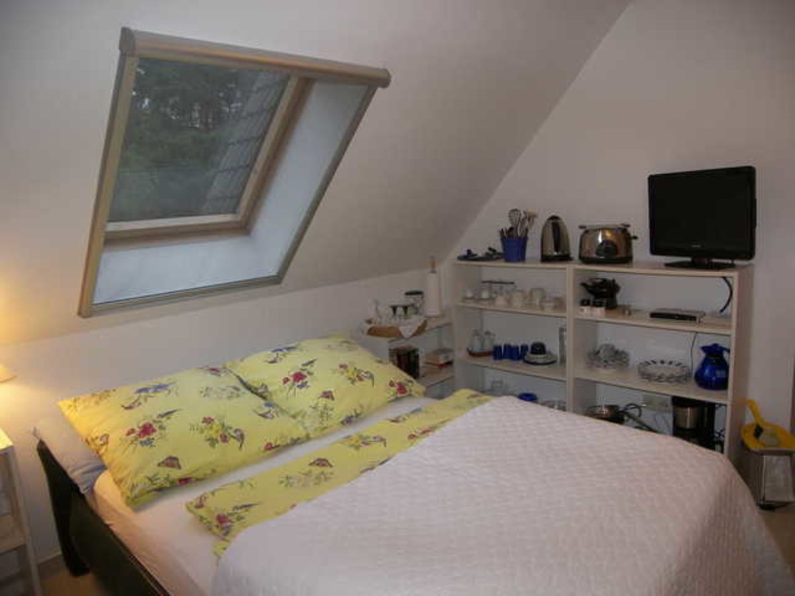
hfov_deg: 71.6
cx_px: 398
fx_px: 551
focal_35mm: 24
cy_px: 298
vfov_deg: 56.8
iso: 100
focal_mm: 5
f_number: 2.8
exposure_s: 1/30
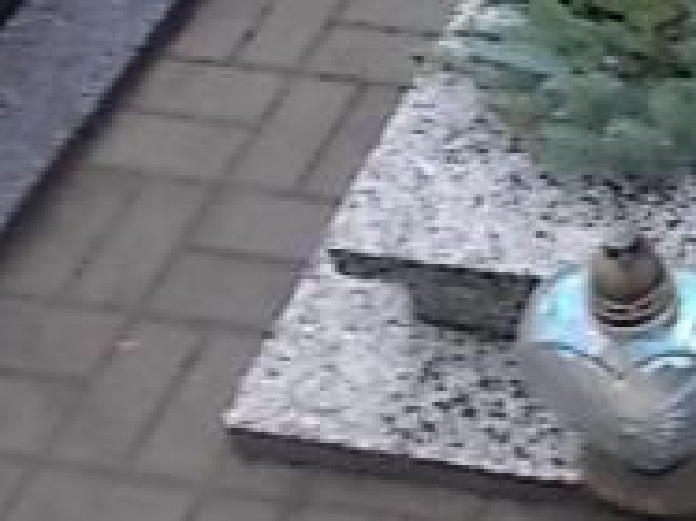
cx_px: 1035
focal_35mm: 89
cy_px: -182
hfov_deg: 19.3
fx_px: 1788
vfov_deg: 15.6
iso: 80
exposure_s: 1/25
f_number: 3.2
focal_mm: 4.6
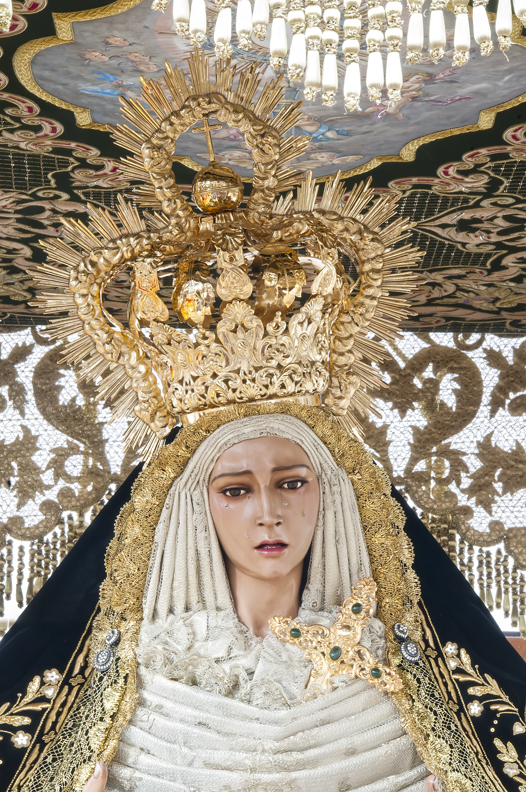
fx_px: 3131
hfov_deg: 9.6
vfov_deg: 14.4
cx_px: 263
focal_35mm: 142
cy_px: 396
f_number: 29
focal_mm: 95
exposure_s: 13
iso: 200
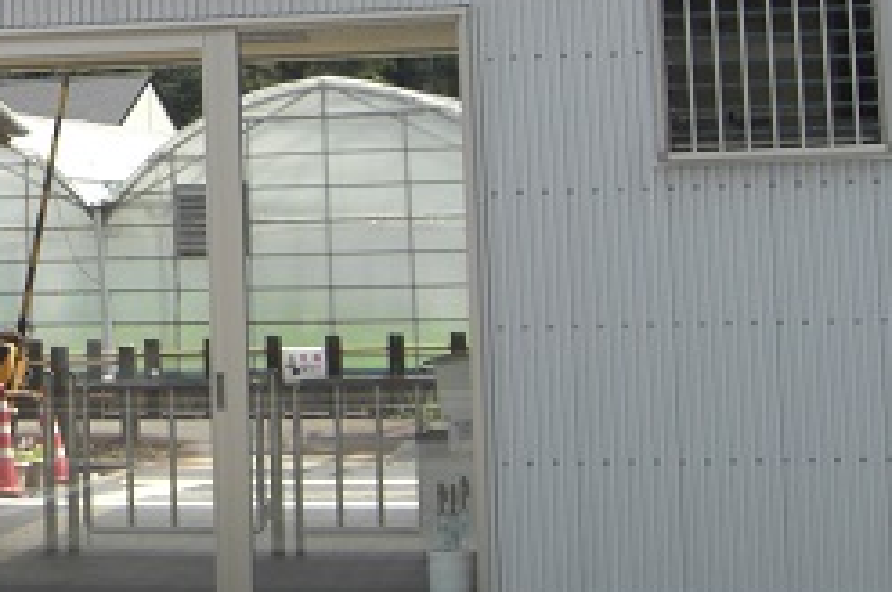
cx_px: -191
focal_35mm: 100
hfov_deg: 19.2
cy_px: -72
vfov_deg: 13.4
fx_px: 2475
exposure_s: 1/400
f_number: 4
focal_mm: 7.9
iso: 100
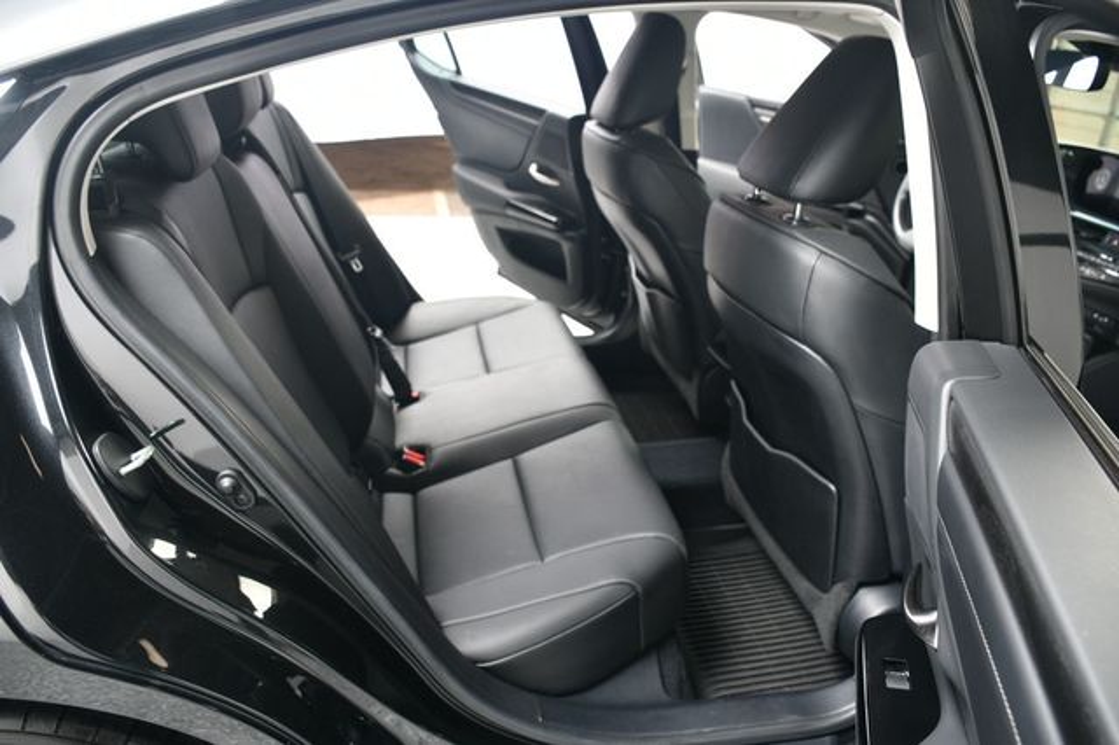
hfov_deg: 67.4
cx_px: 560
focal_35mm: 27
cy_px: 372
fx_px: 839
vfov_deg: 47.9
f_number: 4
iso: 100
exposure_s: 1/160
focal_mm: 18
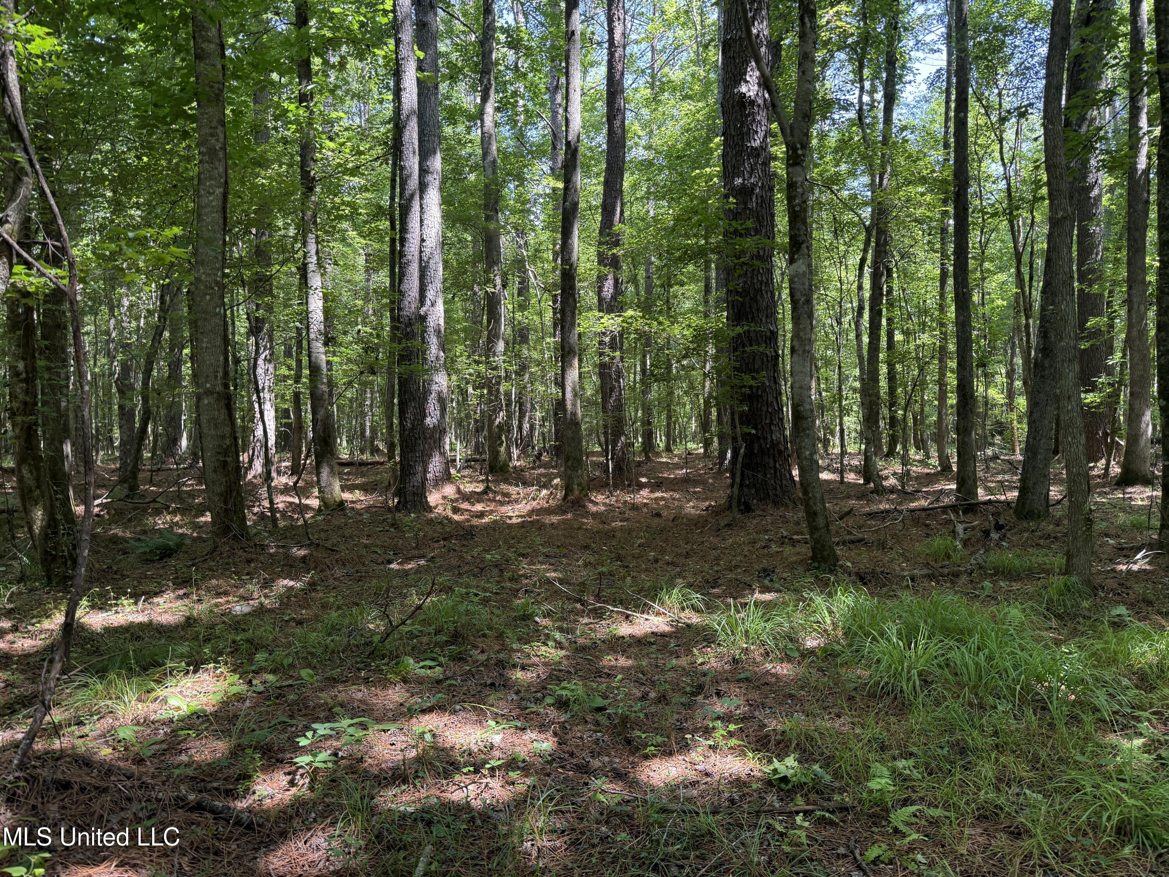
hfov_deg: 71.6
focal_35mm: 24
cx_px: 584
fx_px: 810
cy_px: 438
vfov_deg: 56.8
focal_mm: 6.76
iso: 100
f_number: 1.78
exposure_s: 1/127
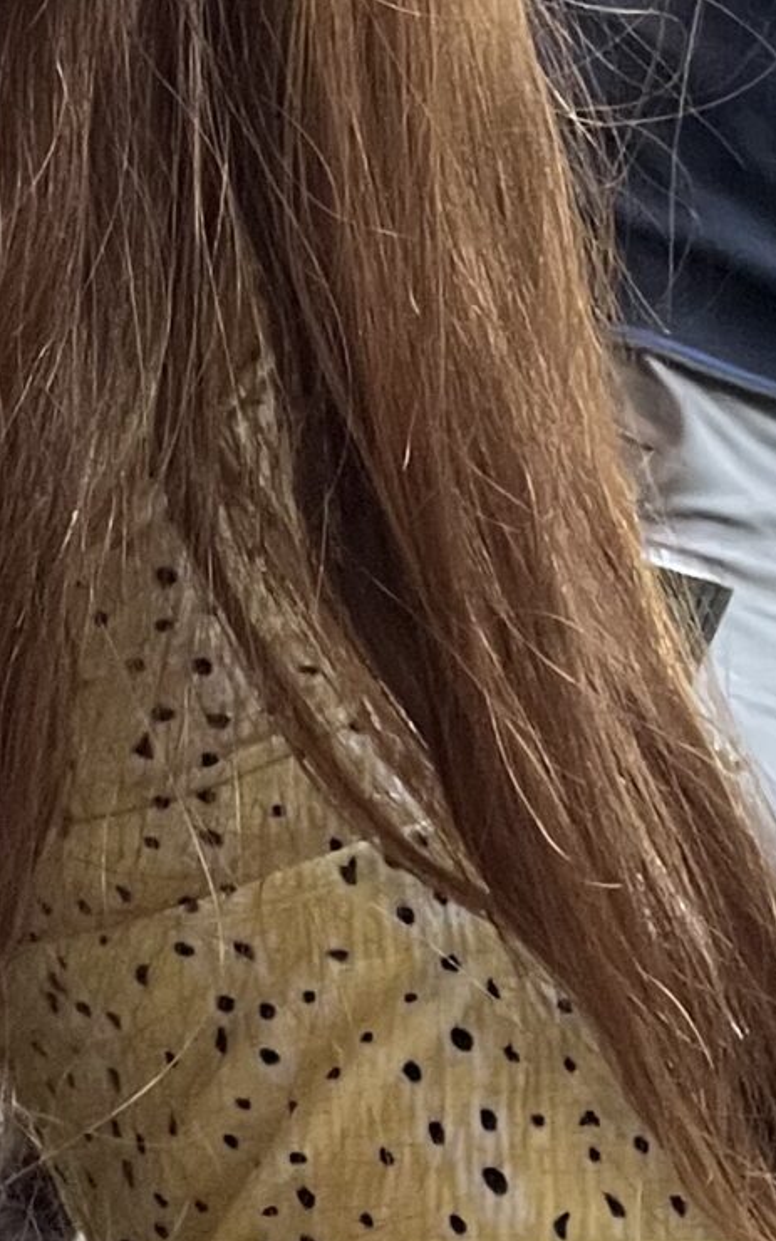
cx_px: -473
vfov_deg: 17.3
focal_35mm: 110
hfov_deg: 11.3
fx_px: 3719
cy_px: -540
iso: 200
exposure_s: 1/50
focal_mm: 2.71
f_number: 2.2
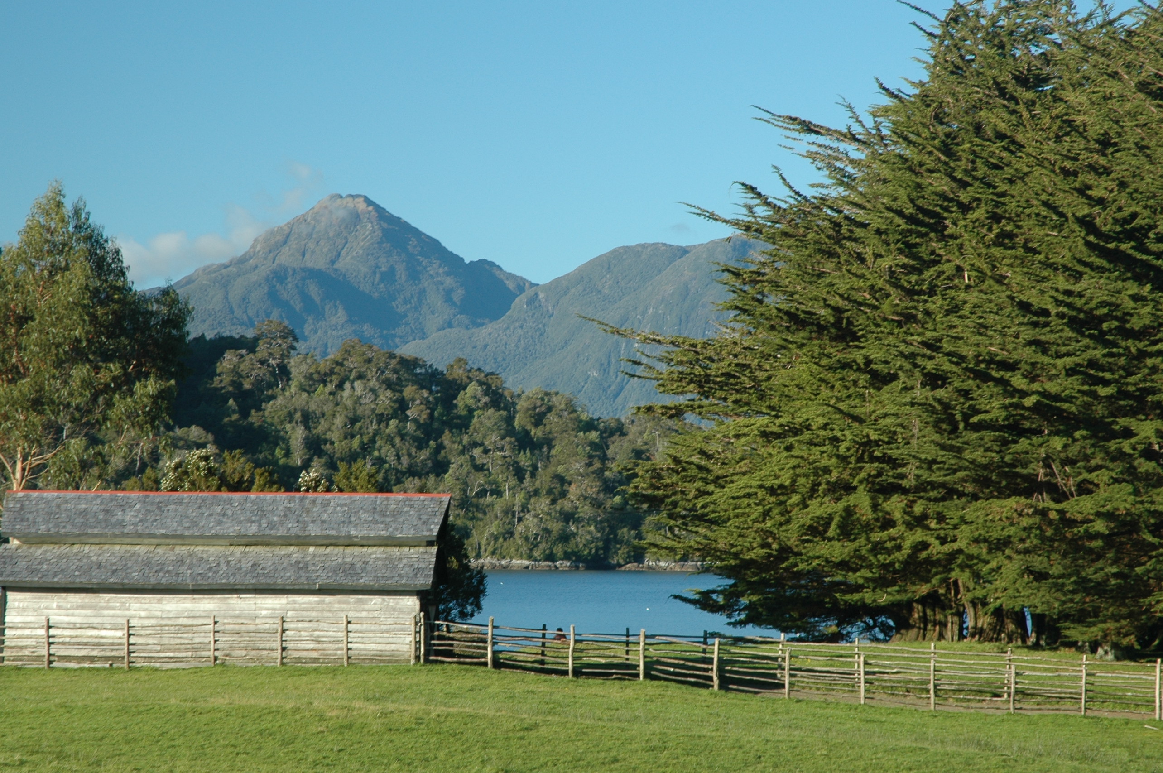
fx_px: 3970
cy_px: 412
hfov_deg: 16.7
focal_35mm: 123
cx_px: 551
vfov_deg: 11.1
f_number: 8
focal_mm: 70
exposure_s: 1/60
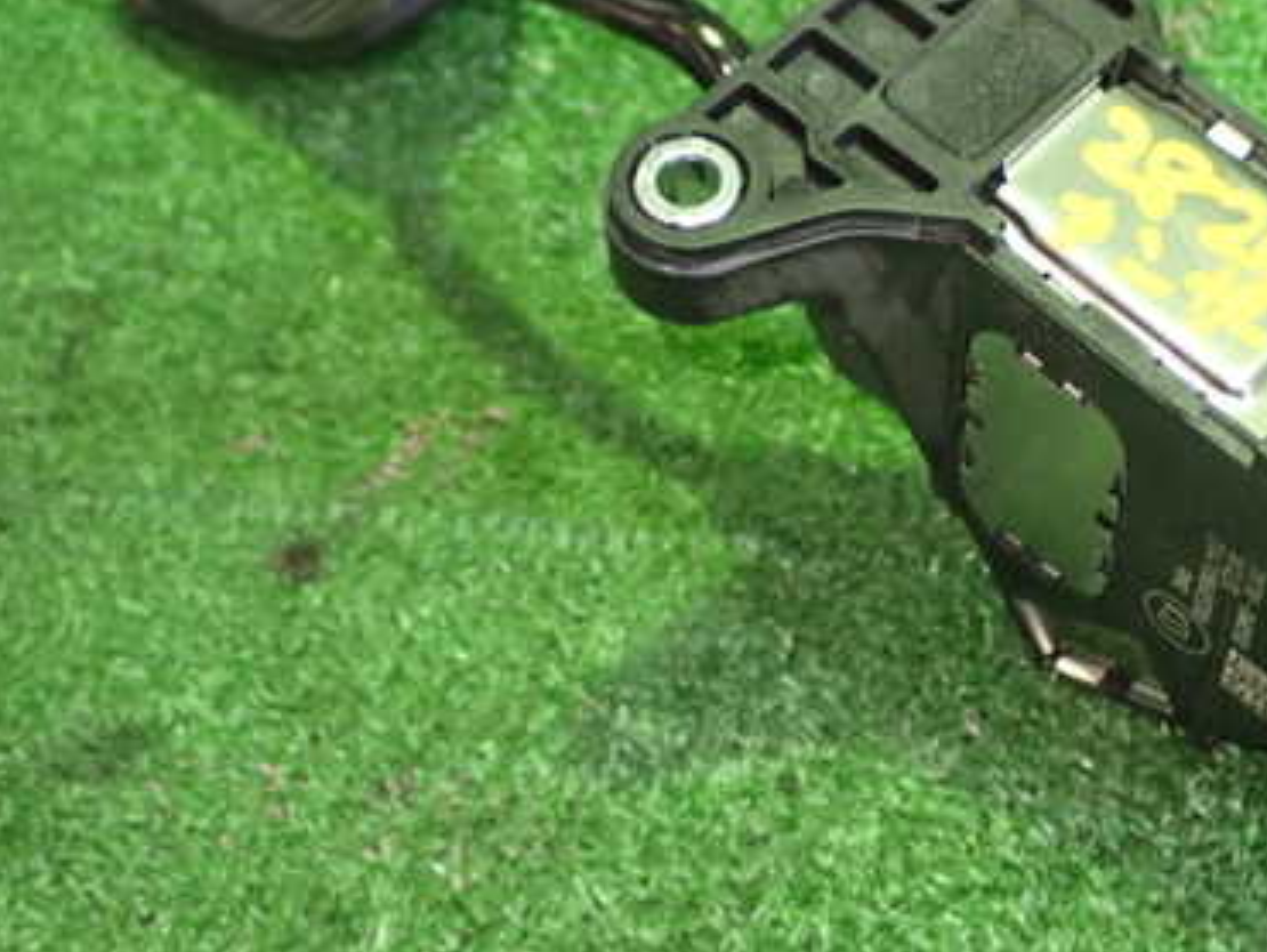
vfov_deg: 18.2
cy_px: 301
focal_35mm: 81
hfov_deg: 23.9
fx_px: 2967
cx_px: 952
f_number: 3.2
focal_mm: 9.01
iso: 800
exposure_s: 1/25
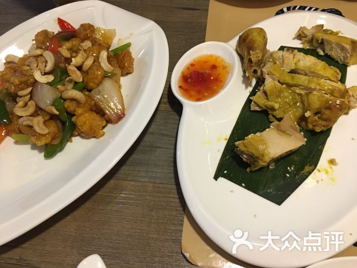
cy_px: 134
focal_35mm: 29
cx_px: 178
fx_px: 299
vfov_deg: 48.2
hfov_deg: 61.7
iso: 100
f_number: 2.2
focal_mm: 4.15
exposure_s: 1/10
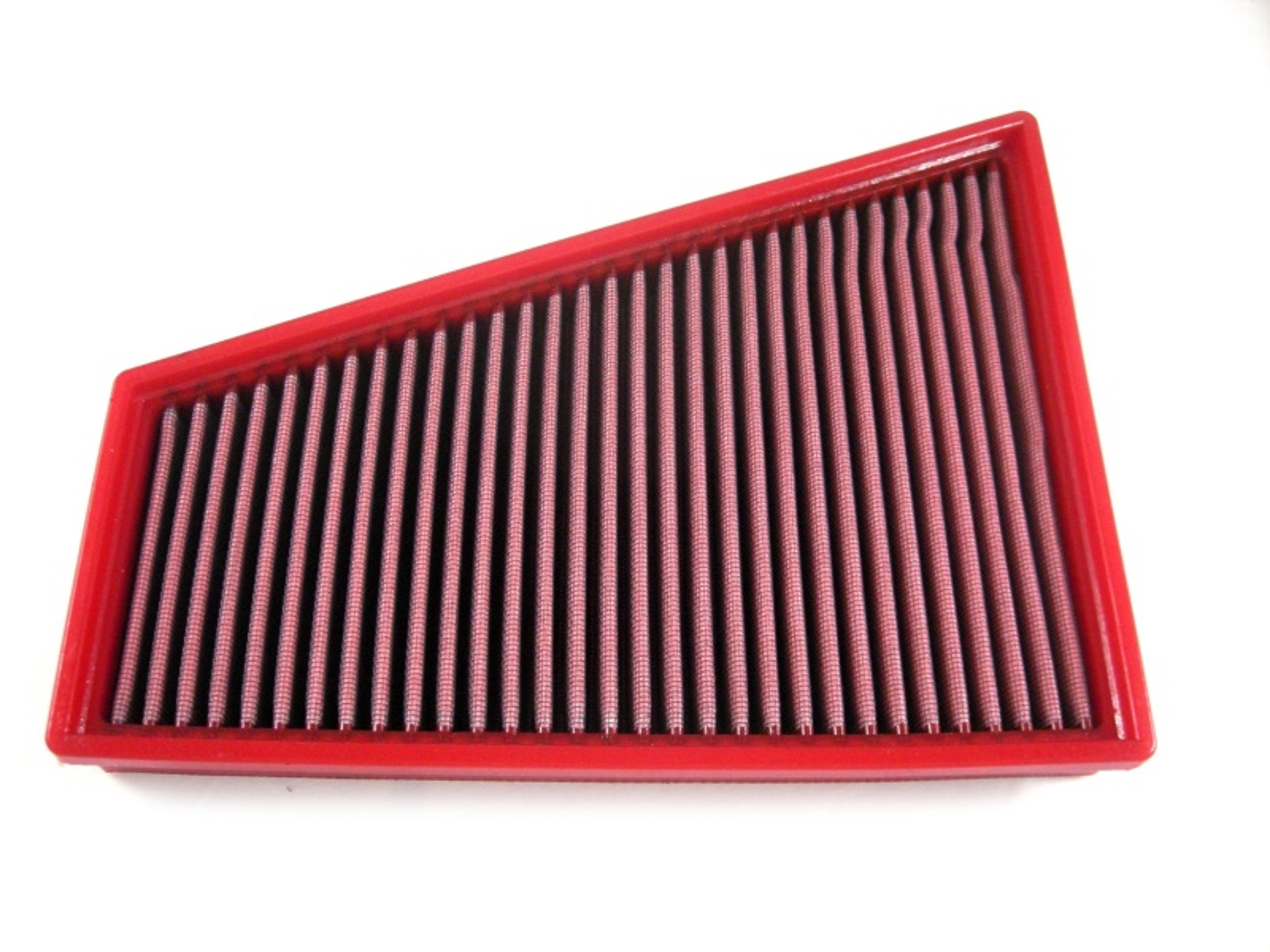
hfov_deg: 52.6
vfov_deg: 40.7
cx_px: 635
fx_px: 1284
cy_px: 476
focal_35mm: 35
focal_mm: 5.7
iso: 236
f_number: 2.8
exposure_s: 1/61.5
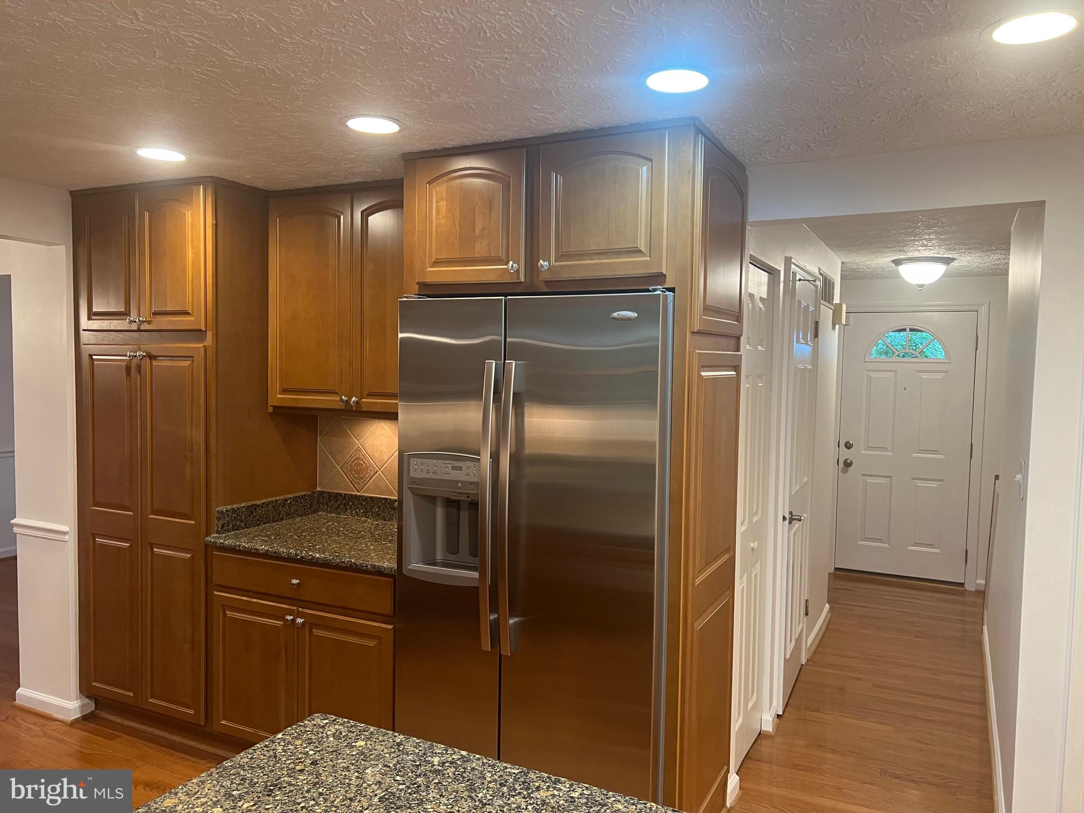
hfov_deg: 67.3
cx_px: 542
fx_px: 814
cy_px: 406
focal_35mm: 26
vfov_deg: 53.1
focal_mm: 5.7
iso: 125
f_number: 1.5
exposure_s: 1/60
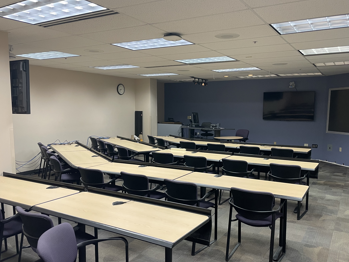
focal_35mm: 30
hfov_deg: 59.9
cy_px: 143
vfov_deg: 46.7
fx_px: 302
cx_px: 190
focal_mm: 4.2
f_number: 1.6
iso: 160
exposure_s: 1/60
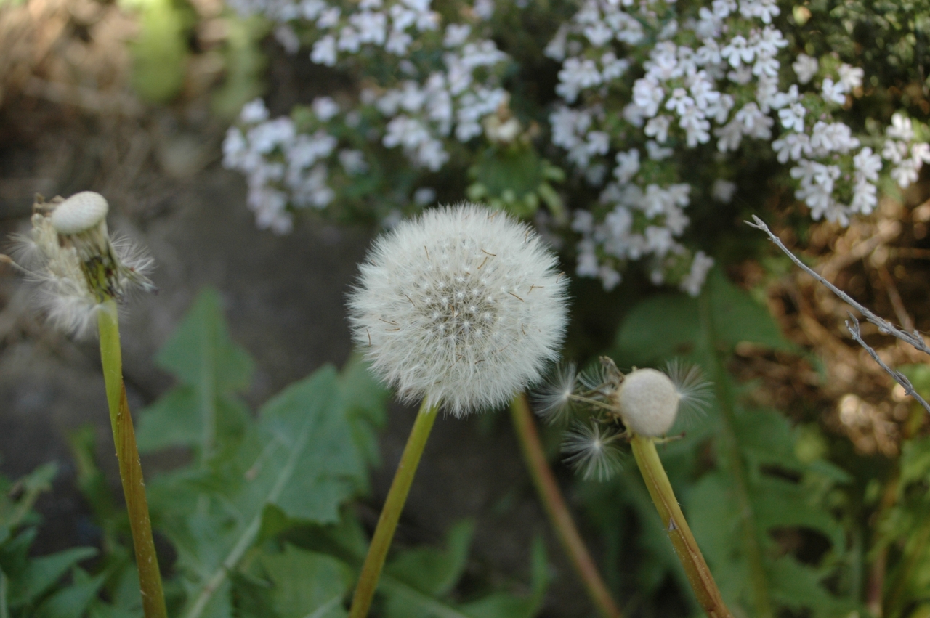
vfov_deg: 18.1
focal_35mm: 75
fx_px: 1936
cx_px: 465
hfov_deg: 27.0
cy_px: 309
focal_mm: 50
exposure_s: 1/200
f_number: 7.1
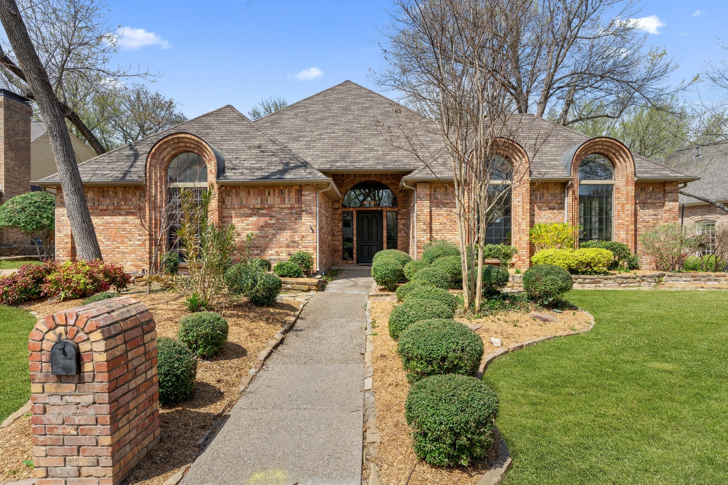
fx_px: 425
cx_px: 364
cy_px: 242
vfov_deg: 59.5
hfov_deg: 81.2
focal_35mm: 21
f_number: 10
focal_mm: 21
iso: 100
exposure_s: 1/20
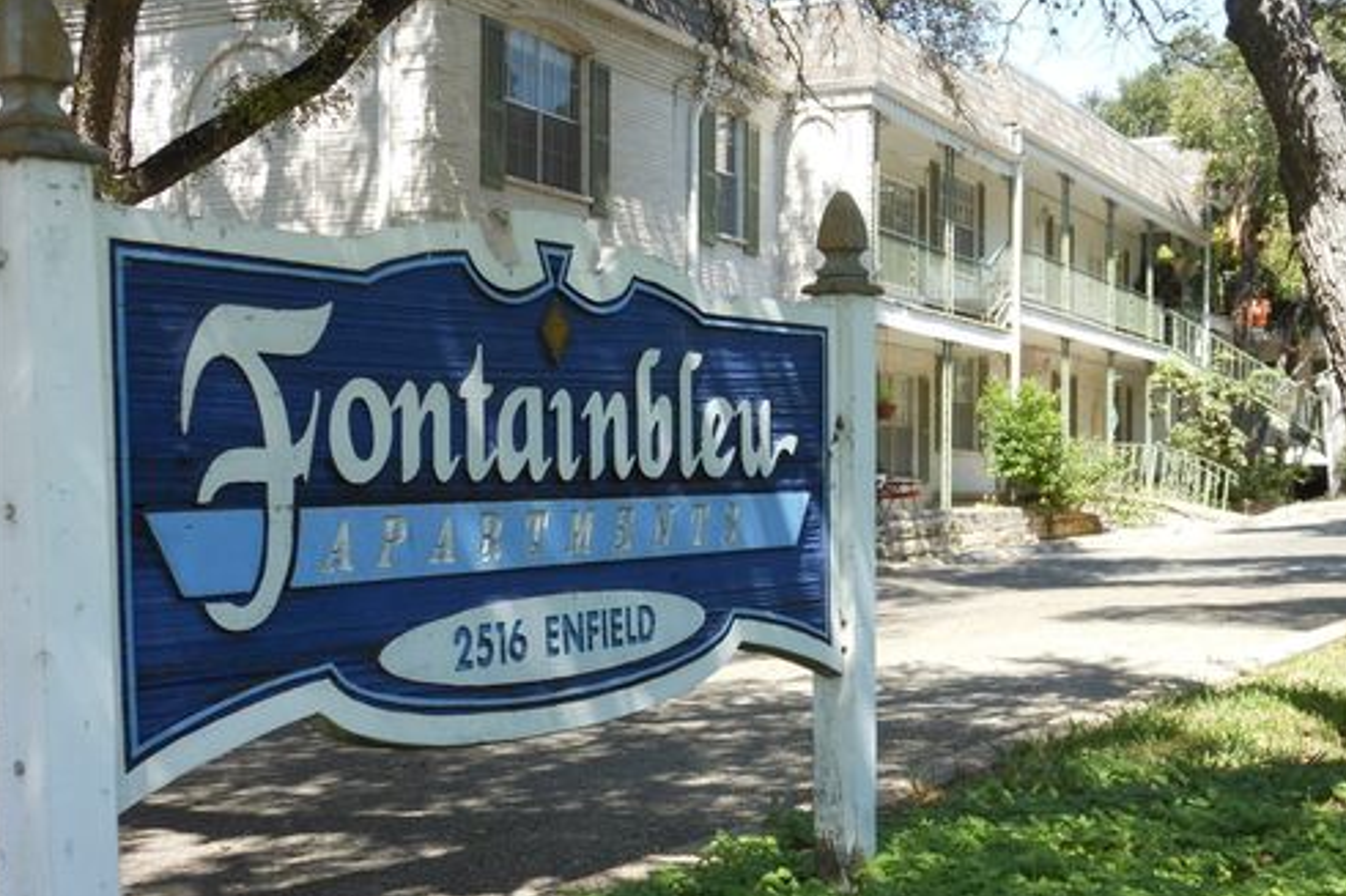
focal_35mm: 53
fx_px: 1981
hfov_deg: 37.5
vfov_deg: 25.5
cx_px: 672
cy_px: 445
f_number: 4
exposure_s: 1/160
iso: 80
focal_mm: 8.9
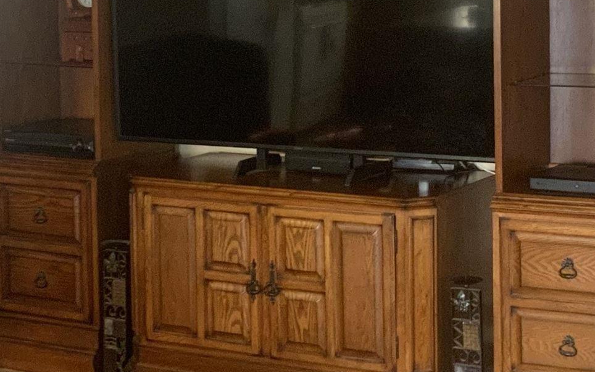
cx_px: 326
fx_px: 1589
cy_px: 120
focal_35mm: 98
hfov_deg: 21.2
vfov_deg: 13.3
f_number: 1.8
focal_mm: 3
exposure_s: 1/60
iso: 200
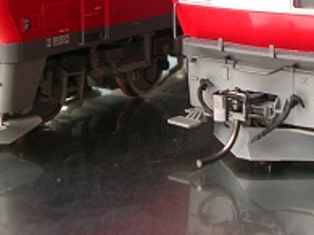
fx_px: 807
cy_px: -7
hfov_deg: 21.9
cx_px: 220
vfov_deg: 16.2
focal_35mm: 89
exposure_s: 1/60.1
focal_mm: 5.8
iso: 50
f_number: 2.8
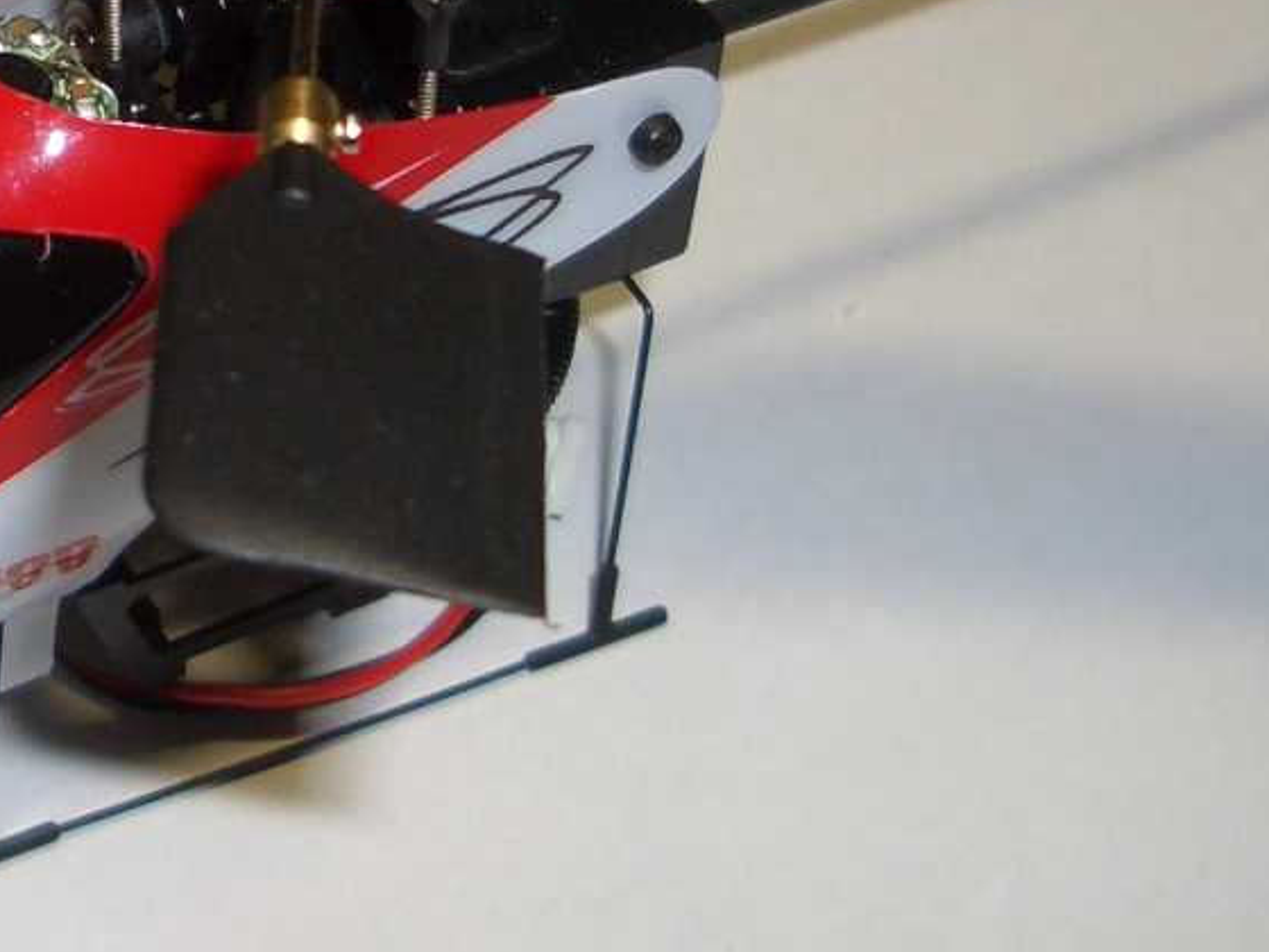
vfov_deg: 14.7
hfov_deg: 19.4
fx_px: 3666
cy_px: 245
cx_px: 231
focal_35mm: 100
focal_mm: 5.8
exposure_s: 1/60
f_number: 2.6
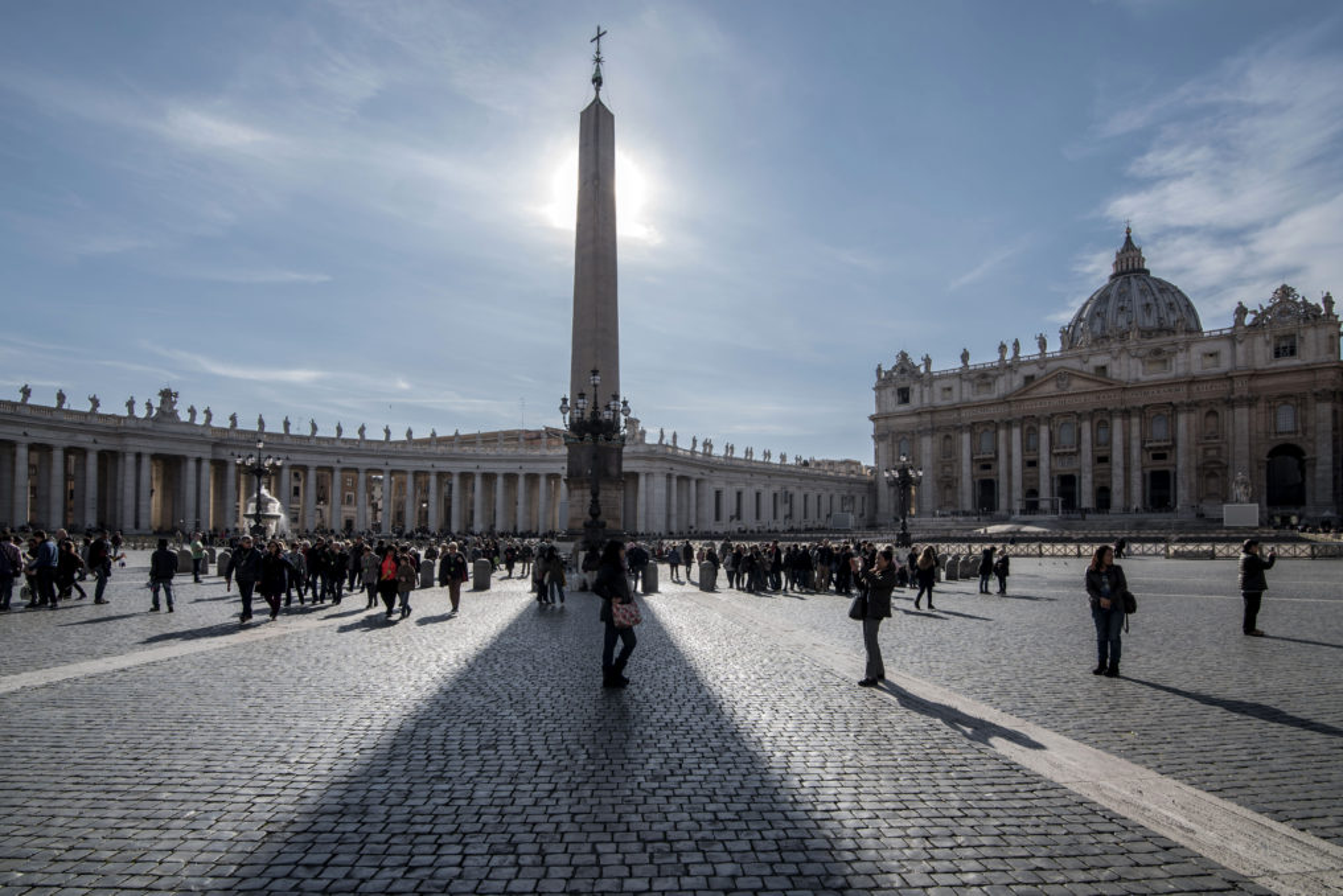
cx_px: 672
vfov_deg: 67.4
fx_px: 672
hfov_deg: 90.0
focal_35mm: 18
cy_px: 448
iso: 100
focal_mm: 18
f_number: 13
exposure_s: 1/125
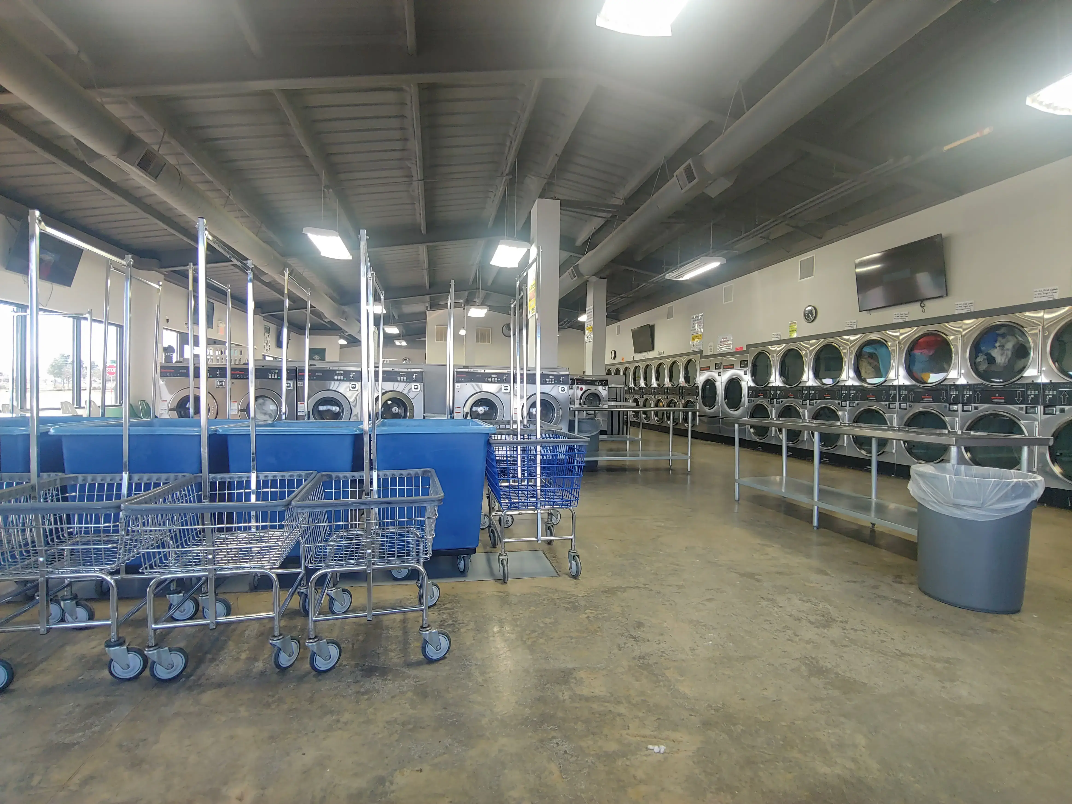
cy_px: 402
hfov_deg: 94.5
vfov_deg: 78.1
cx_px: 536
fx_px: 495
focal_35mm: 16
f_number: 1.9
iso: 100
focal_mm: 2.18
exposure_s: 1/40
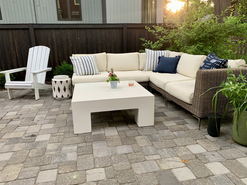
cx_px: 124
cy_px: 92
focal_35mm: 26
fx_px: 186
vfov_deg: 53.1
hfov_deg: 67.3
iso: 64
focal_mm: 4.25
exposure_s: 1/121
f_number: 1.8
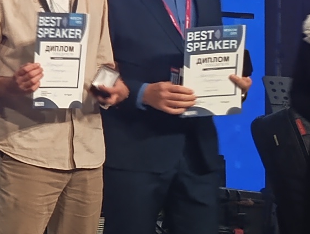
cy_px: -26
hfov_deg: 9.8
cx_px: -530
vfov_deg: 8.8
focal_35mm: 167
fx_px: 1497
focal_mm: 6.14
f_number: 1.6
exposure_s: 1/100
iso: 500
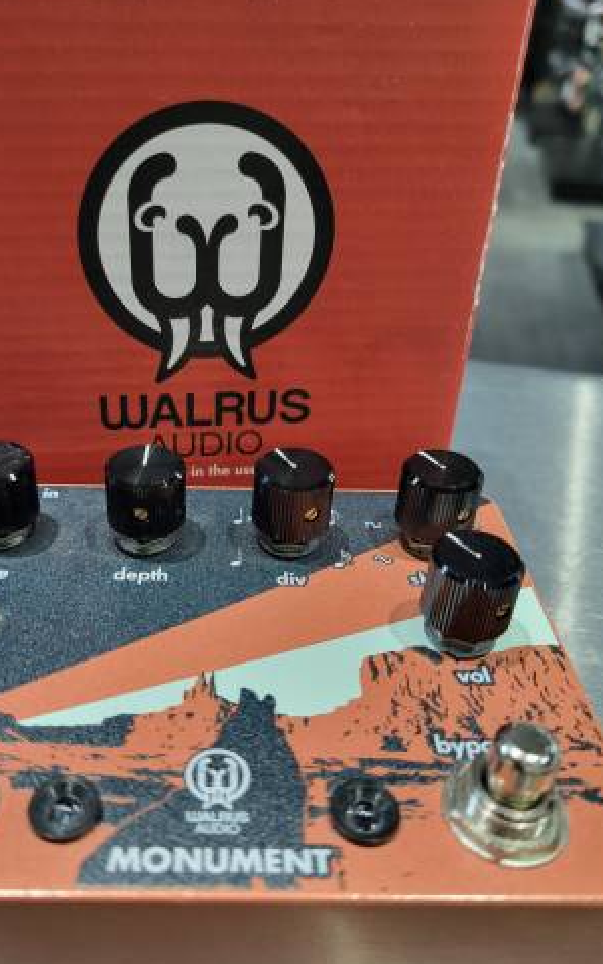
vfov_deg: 62.9
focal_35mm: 30
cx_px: 220
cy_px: 498
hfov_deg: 41.5
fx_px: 788
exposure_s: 1/120
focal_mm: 5.4
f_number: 1.8
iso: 160
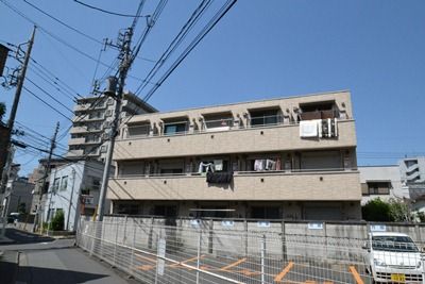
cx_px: 212
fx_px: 266
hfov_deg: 77.3
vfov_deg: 56.2
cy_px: 142
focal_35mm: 22
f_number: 18
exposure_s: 1/1250
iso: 3200
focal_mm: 15
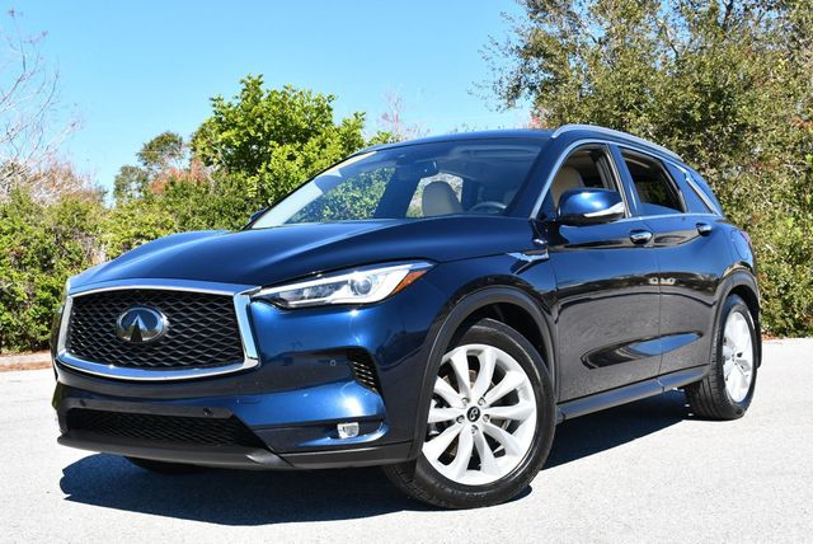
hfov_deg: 38.2
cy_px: 272
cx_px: 406
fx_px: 1175
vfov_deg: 26.0
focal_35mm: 52
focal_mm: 26
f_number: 8
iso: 140
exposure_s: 1/250
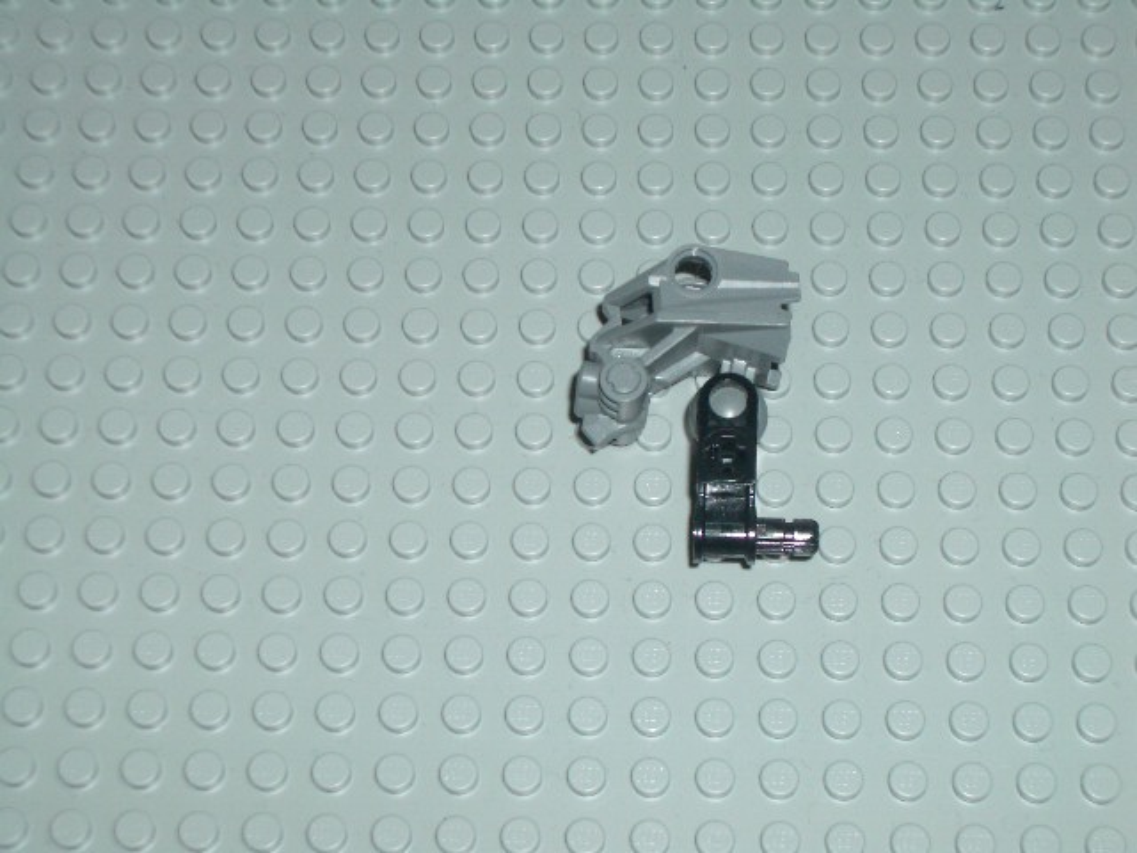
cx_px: 568
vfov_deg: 19.9
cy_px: 426
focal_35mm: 74
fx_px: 2431
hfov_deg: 26.3
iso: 100
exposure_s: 1/60
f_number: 3.9
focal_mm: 12.2
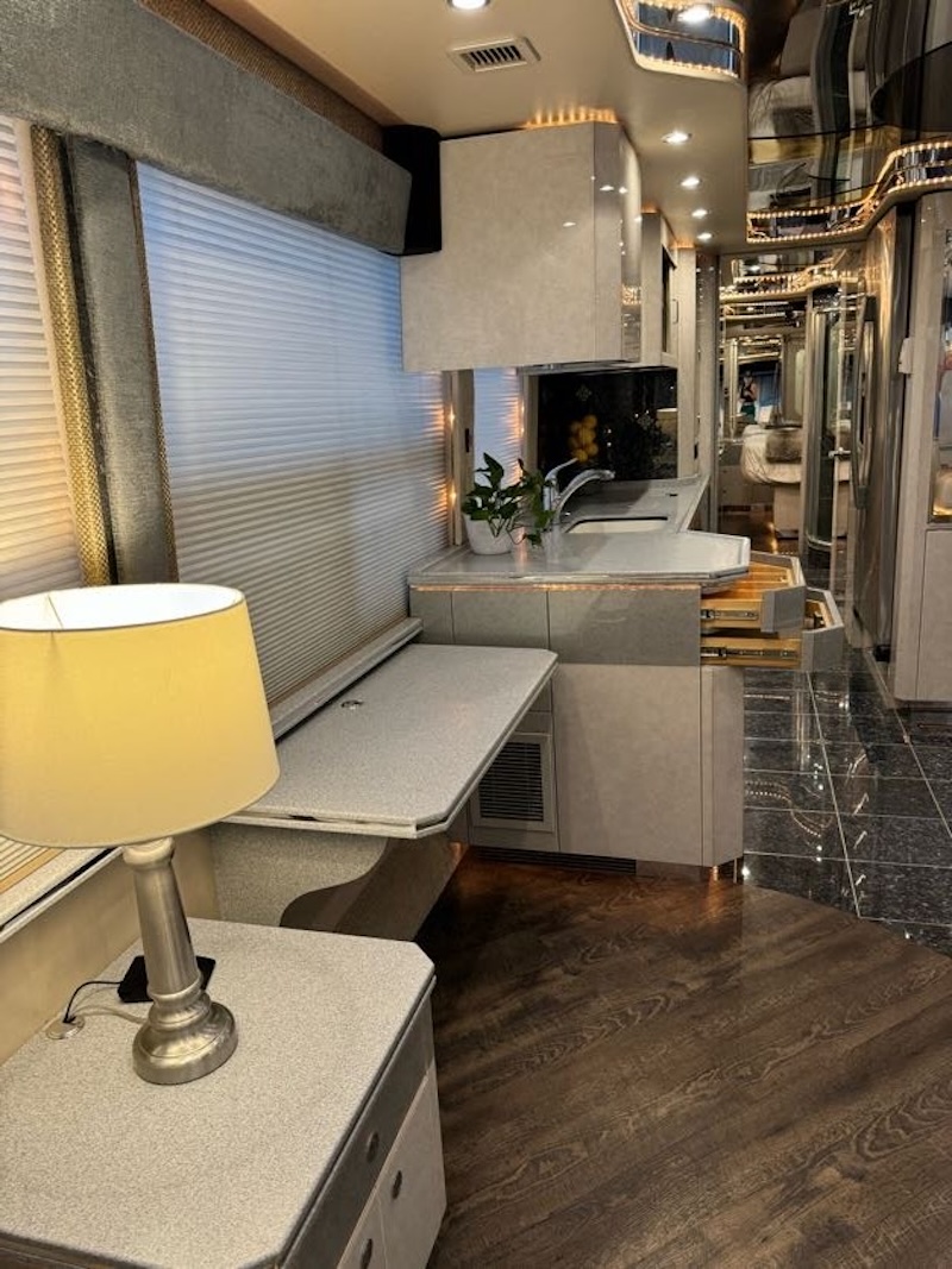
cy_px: 634
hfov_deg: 56.8
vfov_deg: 71.6
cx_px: 476
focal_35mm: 24
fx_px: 880
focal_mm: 6.76
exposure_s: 1/62
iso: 200
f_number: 1.78
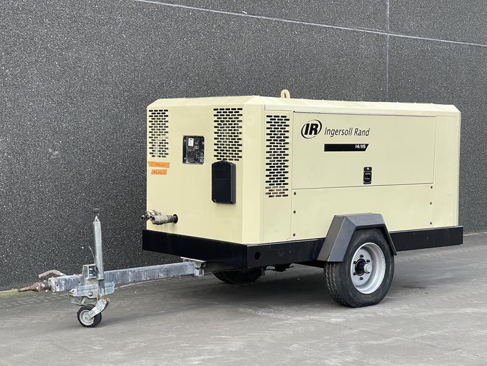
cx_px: 244
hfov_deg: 30.3
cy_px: 183
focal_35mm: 64
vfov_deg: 22.9
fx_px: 900
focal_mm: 7.5
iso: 20
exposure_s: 1/129
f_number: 2.2
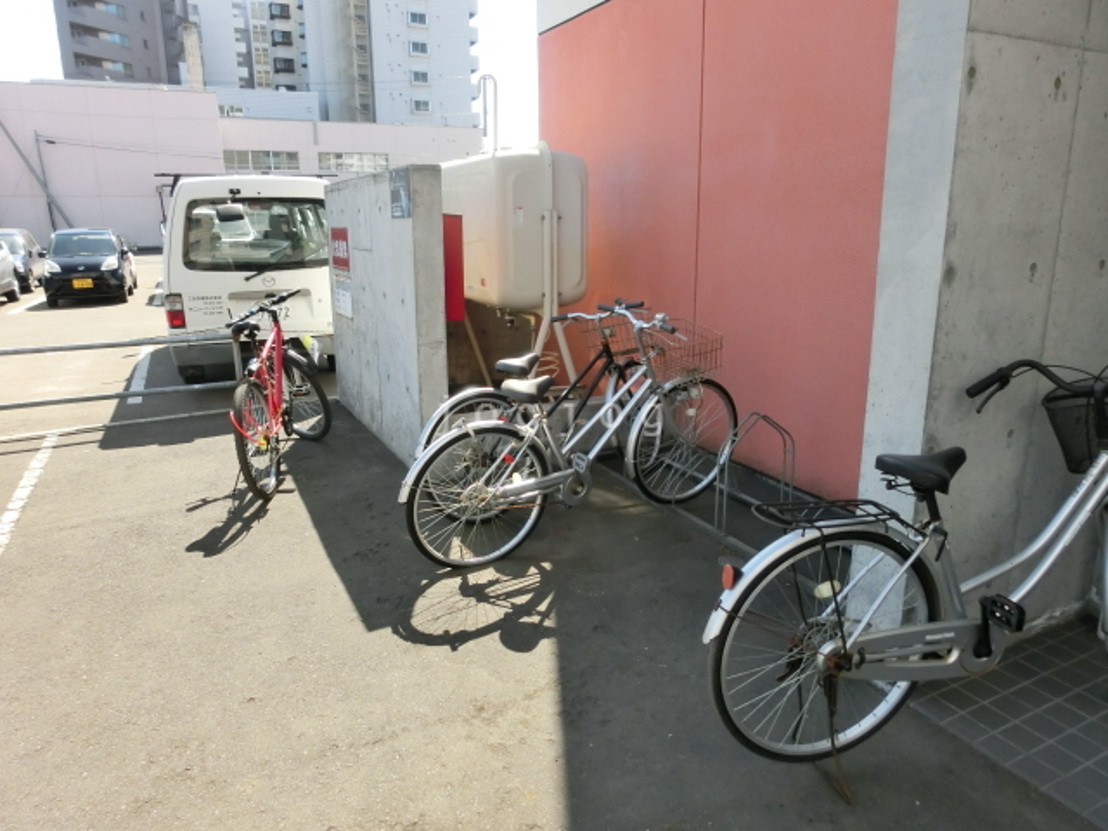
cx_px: 554
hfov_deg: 71.6
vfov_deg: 56.8
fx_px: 768
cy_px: 416
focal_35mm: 24
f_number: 3
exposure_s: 1/1000
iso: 160
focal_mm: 4.24
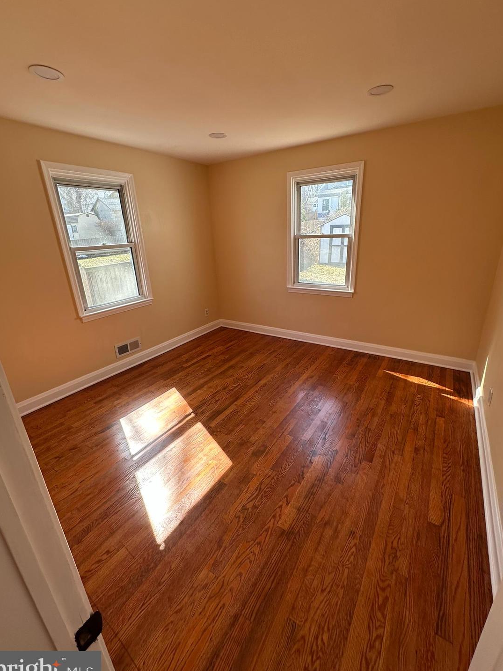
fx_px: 291
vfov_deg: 98.2
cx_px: 254
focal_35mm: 15
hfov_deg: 81.7
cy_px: 330
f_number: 2.2
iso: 40
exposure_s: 1/108
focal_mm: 2.22
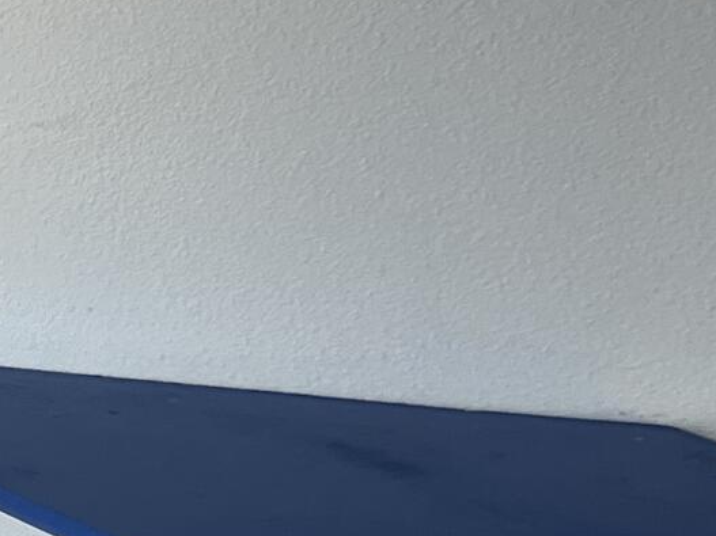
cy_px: -75
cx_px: -1103
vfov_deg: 9.9
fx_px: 3061
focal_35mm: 148
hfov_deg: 10.9
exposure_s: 1/120
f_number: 1.6
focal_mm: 5.1
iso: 40
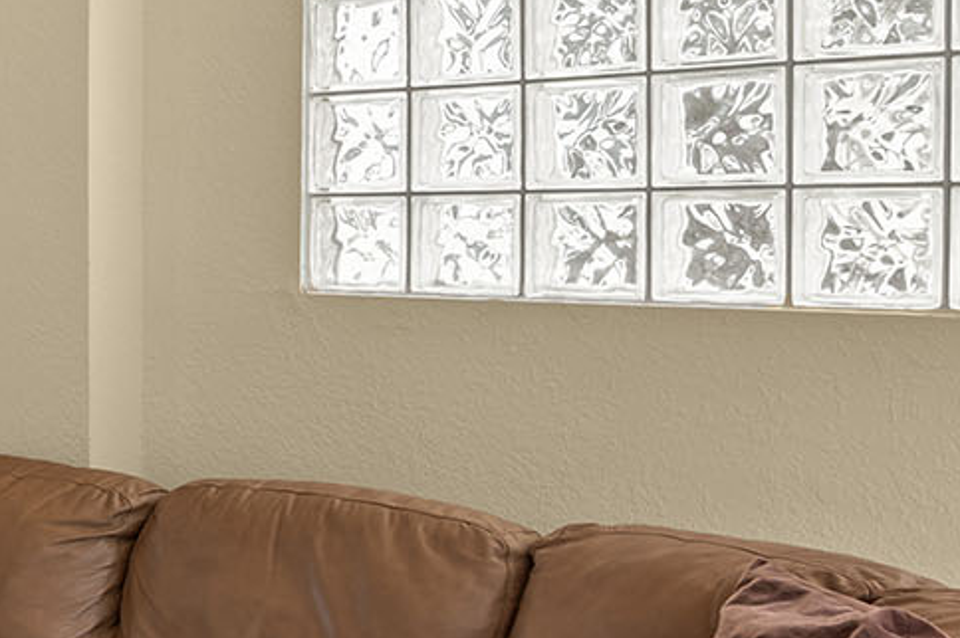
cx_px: -631
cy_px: 246
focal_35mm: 67
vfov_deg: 20.2
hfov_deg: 22.2
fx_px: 1785
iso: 250
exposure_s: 1/3
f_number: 8
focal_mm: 18
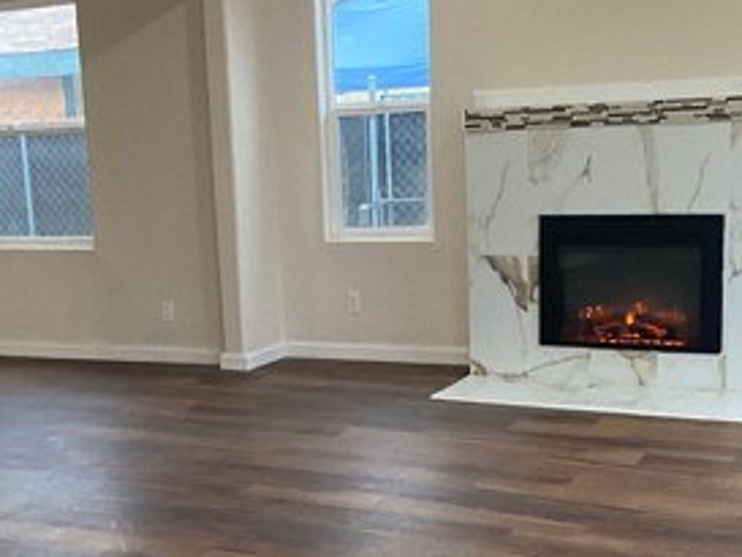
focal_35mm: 61
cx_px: 255
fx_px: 1308
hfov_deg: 31.5
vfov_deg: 24.0
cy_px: 342
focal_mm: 4.25
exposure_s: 1/40
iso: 400
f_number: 1.8
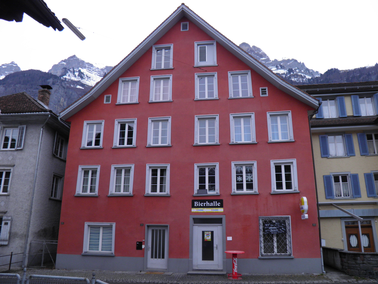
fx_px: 306
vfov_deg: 49.7
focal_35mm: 28
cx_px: 189
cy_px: 142
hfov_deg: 63.4
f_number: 2.8
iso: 100
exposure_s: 1/30
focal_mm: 4.9
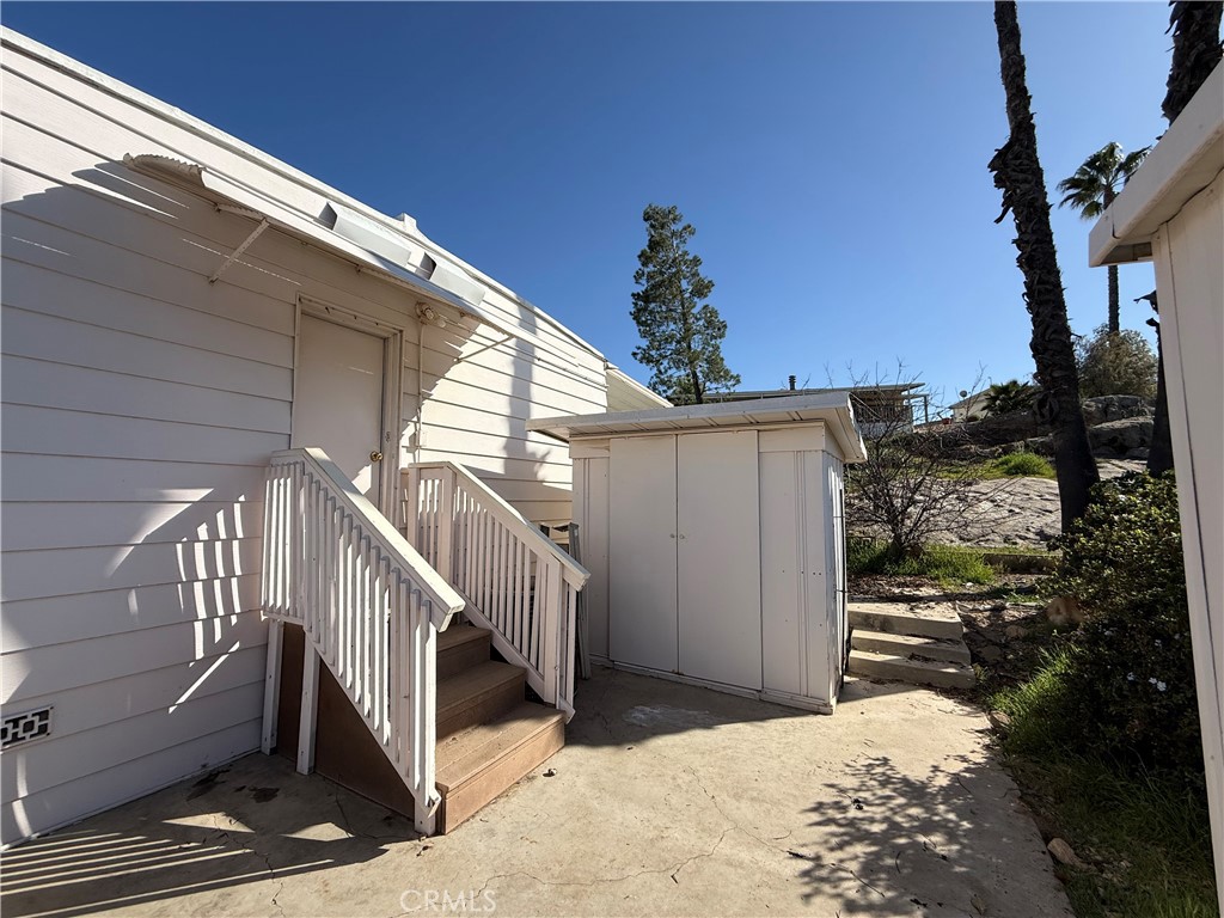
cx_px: 612
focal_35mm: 14
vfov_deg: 85.7
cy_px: 459
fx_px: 495
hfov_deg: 102.1
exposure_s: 1/3289
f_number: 2.2
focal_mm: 2.22
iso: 50
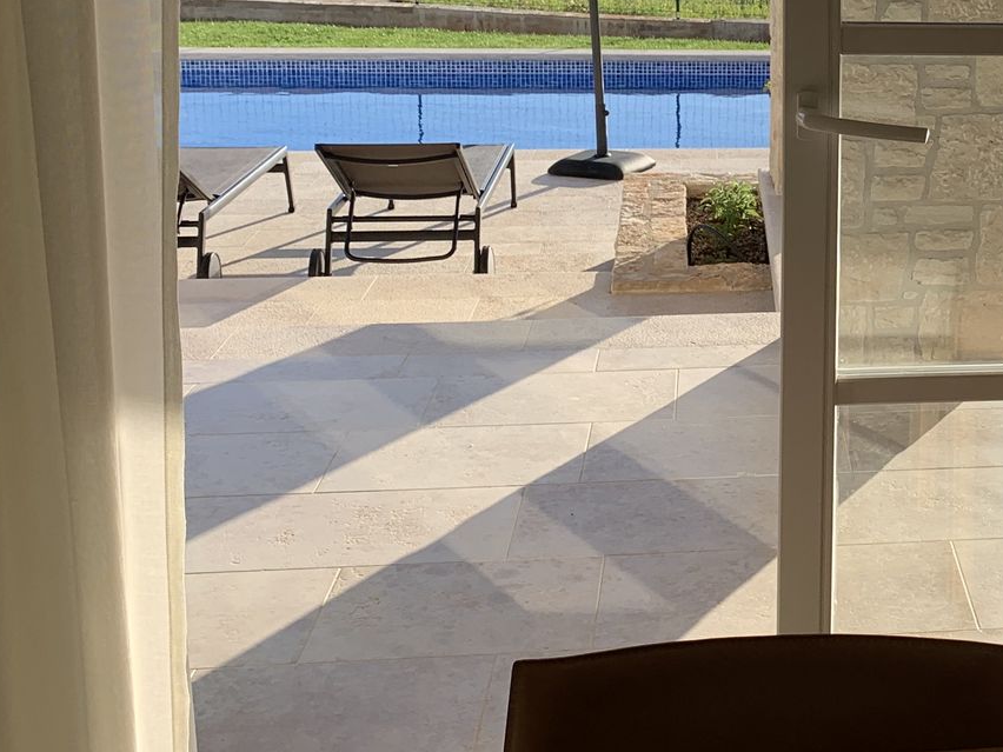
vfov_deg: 23.7
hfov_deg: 29.5
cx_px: 1010
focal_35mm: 61
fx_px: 1767
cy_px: 147
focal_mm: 4.25
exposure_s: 1/1282
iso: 25
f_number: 1.8
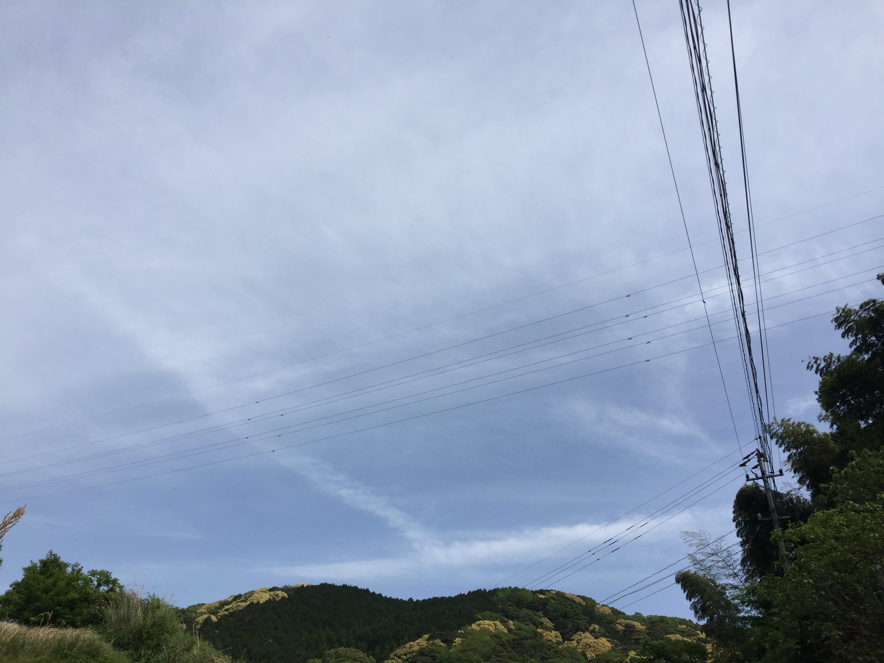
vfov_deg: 48.2
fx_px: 741
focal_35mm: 29
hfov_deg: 61.7
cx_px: 442
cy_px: 332
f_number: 2.2
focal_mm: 4.15
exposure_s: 1/2825
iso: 32
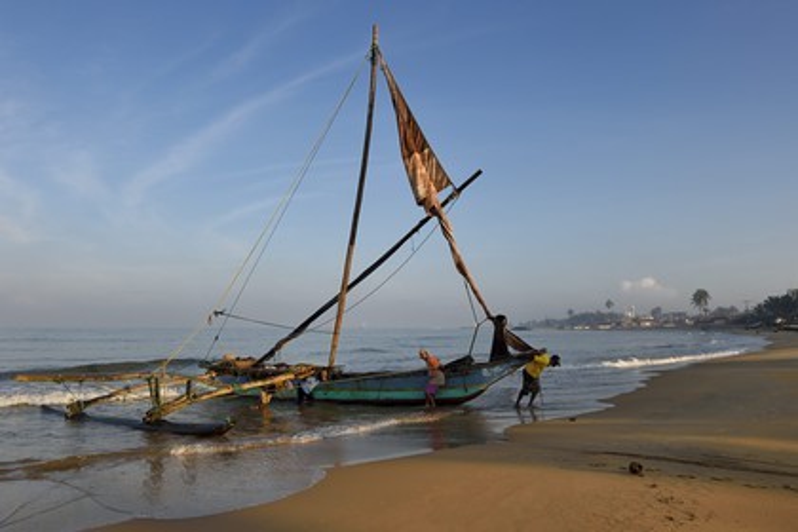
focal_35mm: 24
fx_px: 532
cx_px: 399
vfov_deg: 53.1
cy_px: 266
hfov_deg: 73.7
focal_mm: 24
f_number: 14
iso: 200
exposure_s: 1/160
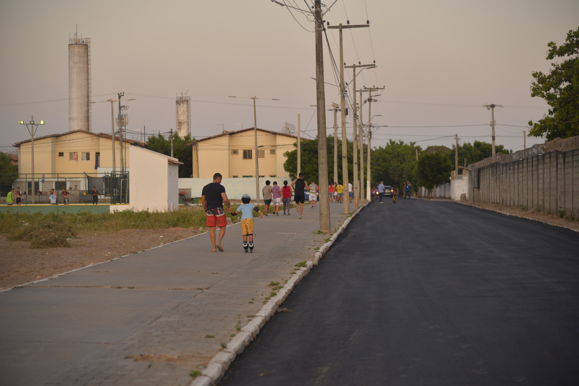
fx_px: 1689
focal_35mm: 105
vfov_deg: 13.1
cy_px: 193
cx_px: 290
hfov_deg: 19.4
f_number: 4
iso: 400
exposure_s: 1/323
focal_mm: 105
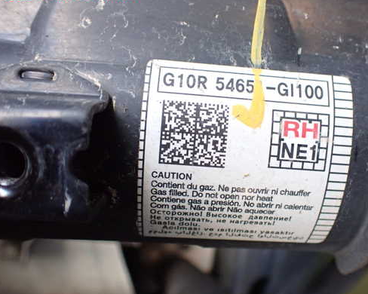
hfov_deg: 50.0
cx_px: 222
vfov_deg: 41.1
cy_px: 155
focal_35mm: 36
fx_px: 392
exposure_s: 1/125
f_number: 2.3
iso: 800
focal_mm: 5.4
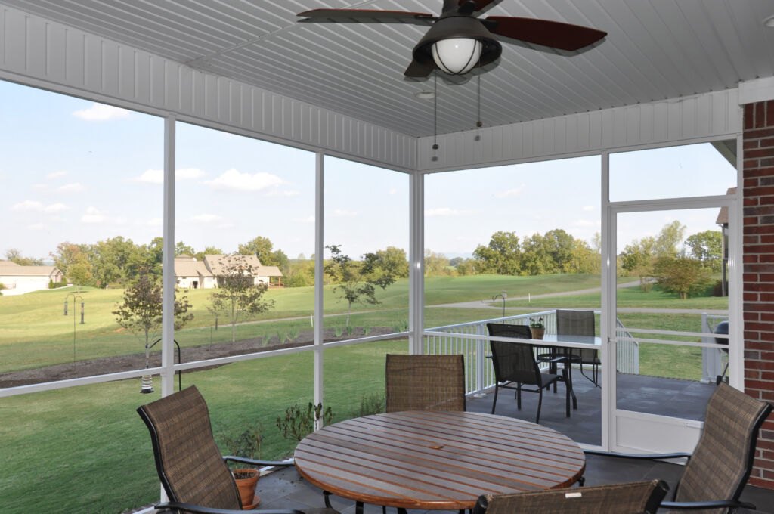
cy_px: 257
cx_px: 387
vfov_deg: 47.8
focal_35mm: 27
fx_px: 580
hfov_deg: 67.4
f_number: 6.3
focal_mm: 18
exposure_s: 1/200
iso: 200
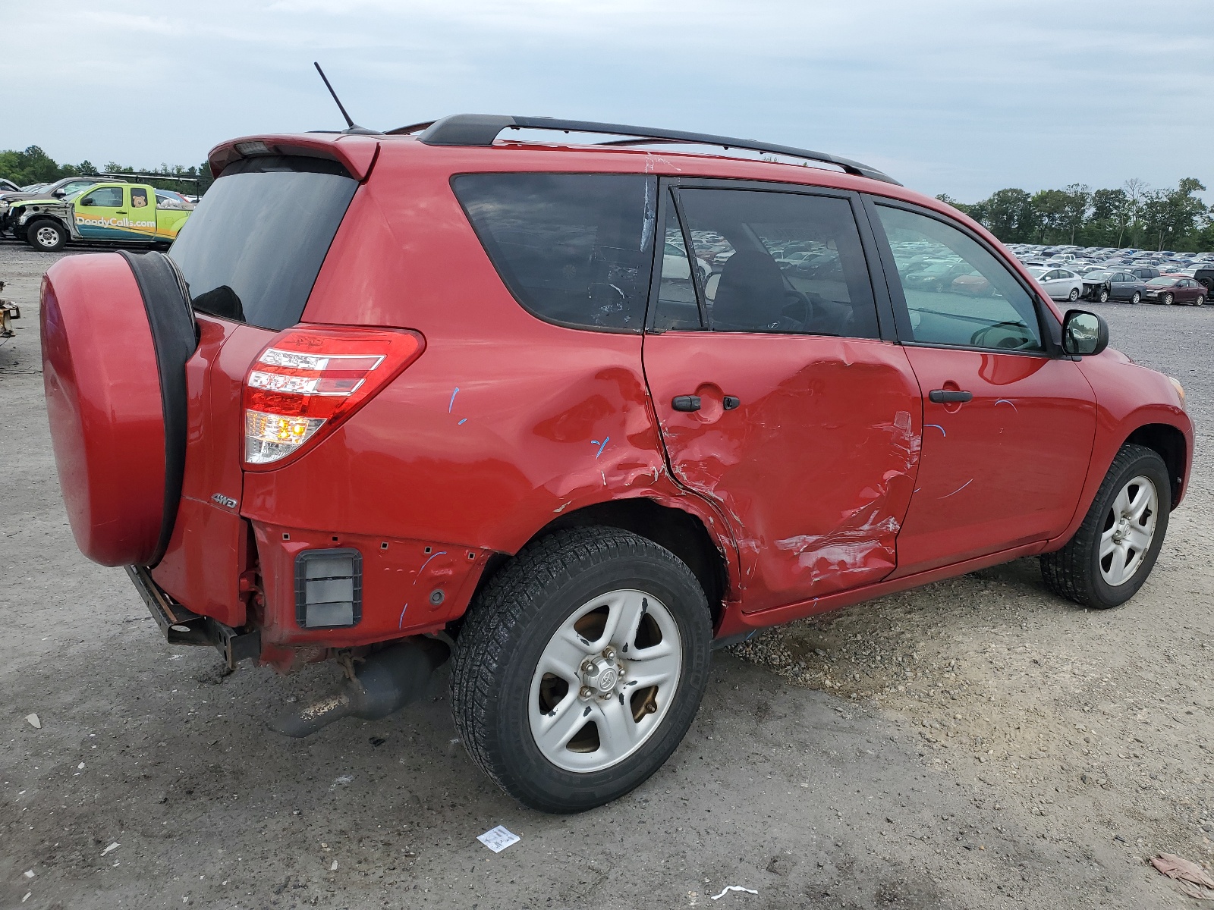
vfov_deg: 53.1
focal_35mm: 26
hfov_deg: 67.3
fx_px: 912
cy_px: 455
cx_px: 607
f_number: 1.5
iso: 50
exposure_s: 1/1000
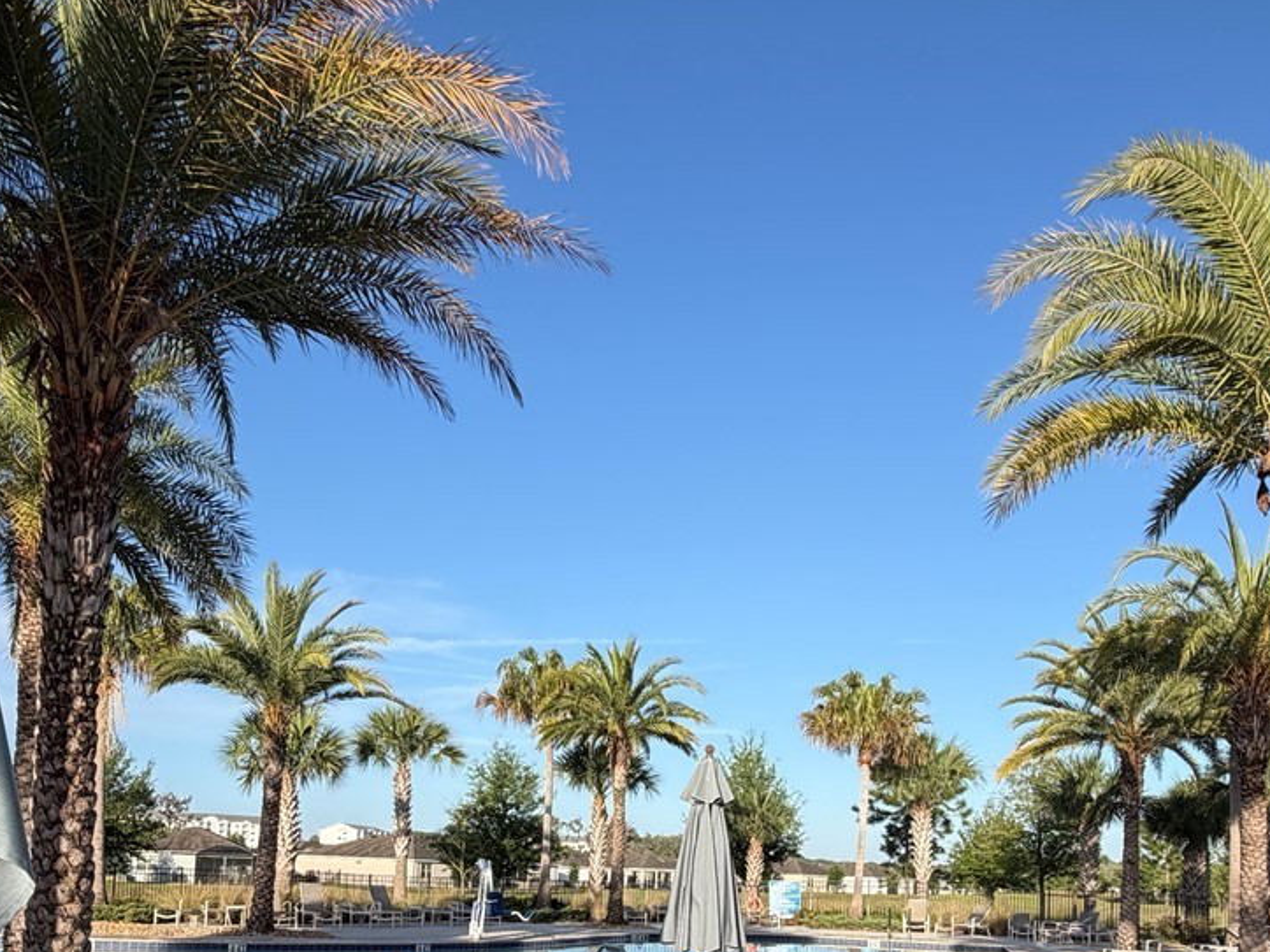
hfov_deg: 58.4
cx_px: 622
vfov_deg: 42.6
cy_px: 806
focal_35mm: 31
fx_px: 1137
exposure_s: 1/770
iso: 32
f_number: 2.2
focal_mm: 2.22
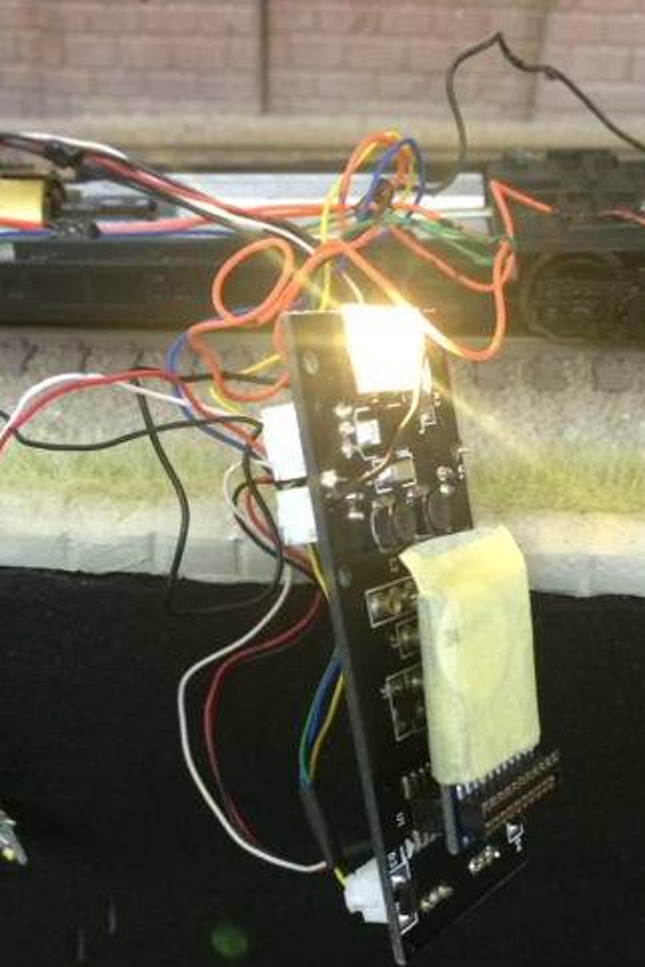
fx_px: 1075
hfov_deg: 33.4
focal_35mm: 40
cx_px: 288
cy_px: 621
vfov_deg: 47.9
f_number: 2.2
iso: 200
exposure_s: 1/30
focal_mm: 4.15
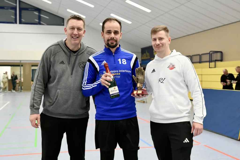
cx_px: 120
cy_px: 80
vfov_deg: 29.3
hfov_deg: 42.7
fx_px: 307
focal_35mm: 46
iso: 12800
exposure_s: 1/500
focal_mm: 46
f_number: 4.5
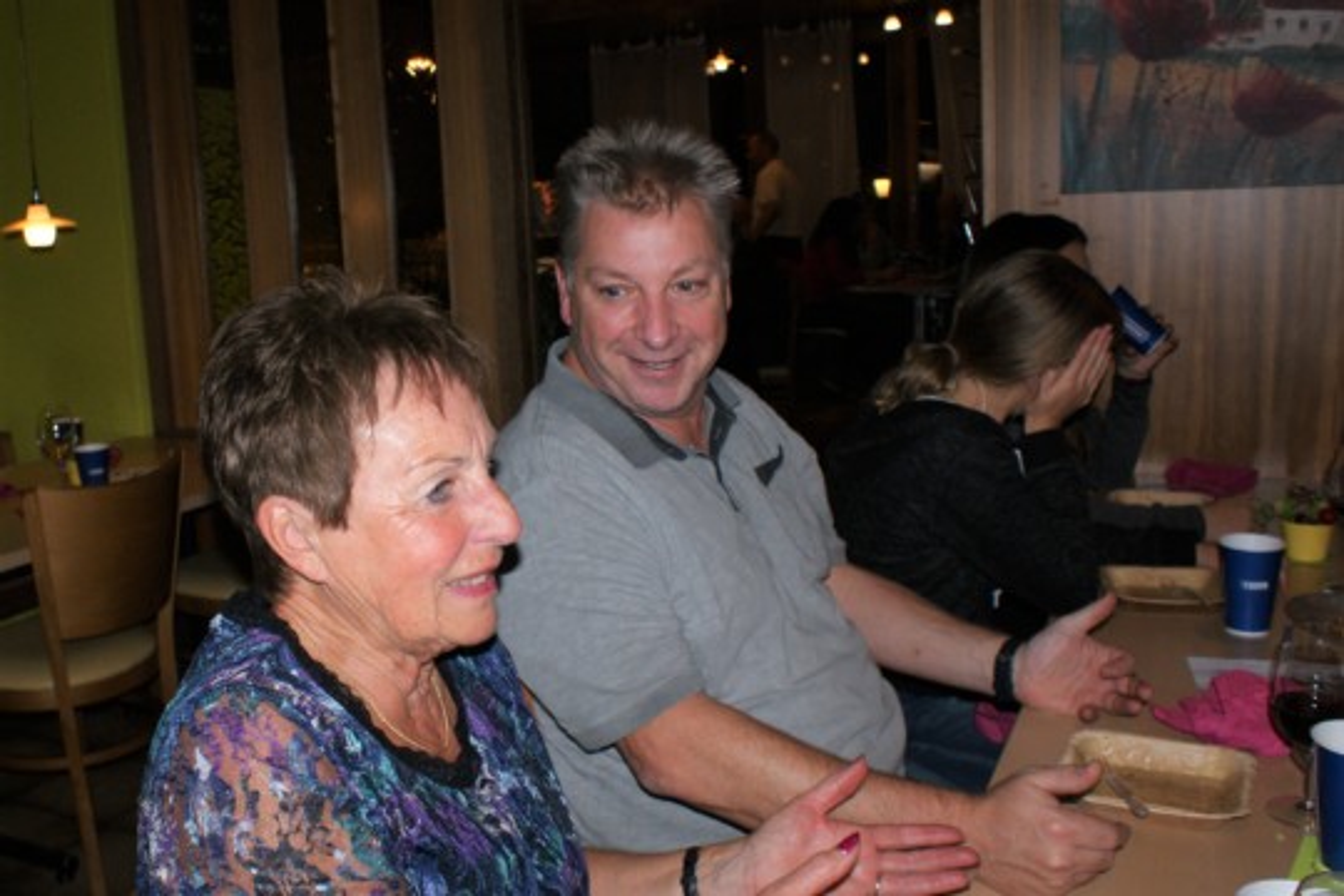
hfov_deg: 61.9
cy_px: 448
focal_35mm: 30
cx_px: 672
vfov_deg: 43.6
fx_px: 1120
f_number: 5.6
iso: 400
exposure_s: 1/60
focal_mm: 20
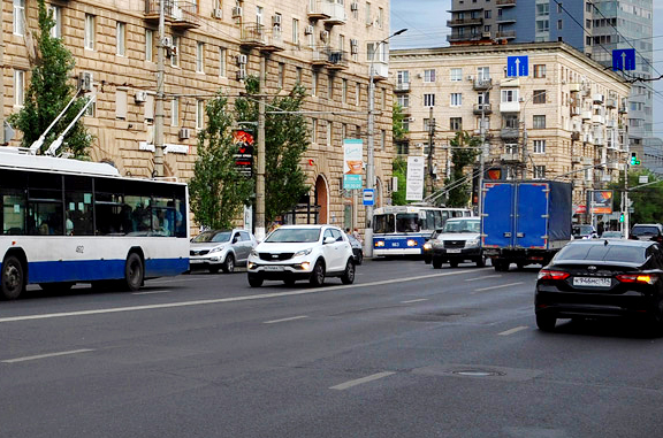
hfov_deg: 26.9
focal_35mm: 71
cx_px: 3
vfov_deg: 18.6
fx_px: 1307
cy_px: 7
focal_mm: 21
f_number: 6.3
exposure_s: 1/320
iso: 200
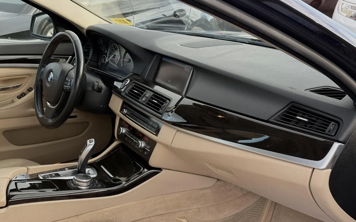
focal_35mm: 51
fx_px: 495
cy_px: 125
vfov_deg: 25.3
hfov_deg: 39.6
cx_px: 178
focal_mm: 6.76
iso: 80
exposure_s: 1/257
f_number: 1.78
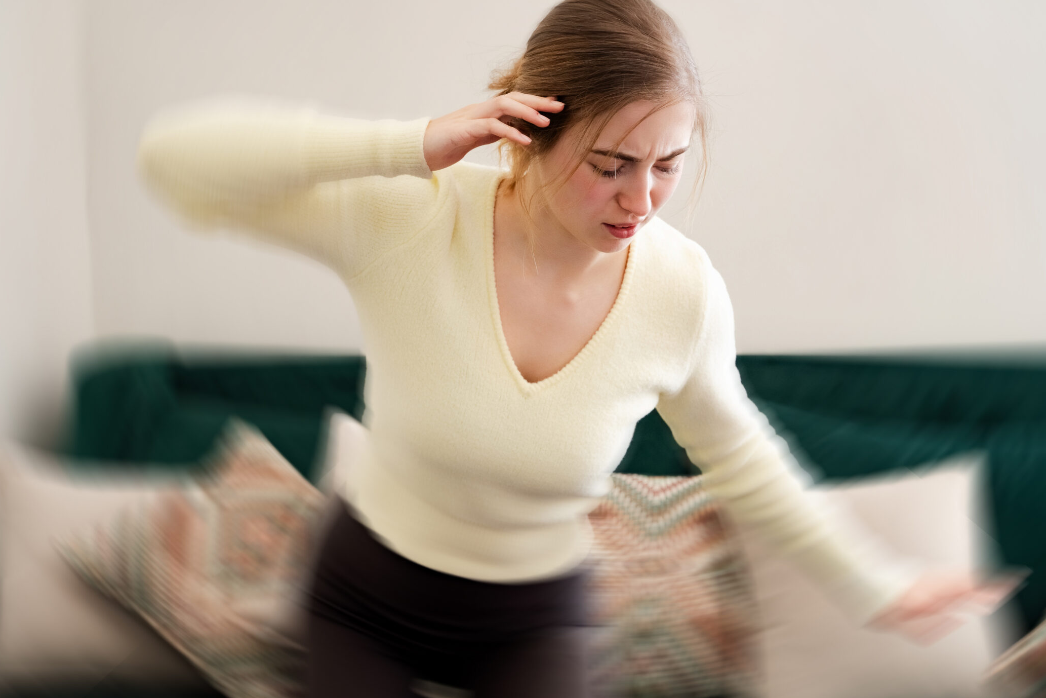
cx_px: 519
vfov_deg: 23.8
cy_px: 334
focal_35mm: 57
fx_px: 1656
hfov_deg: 35.0
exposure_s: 1/200
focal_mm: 46
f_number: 4.5
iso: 800
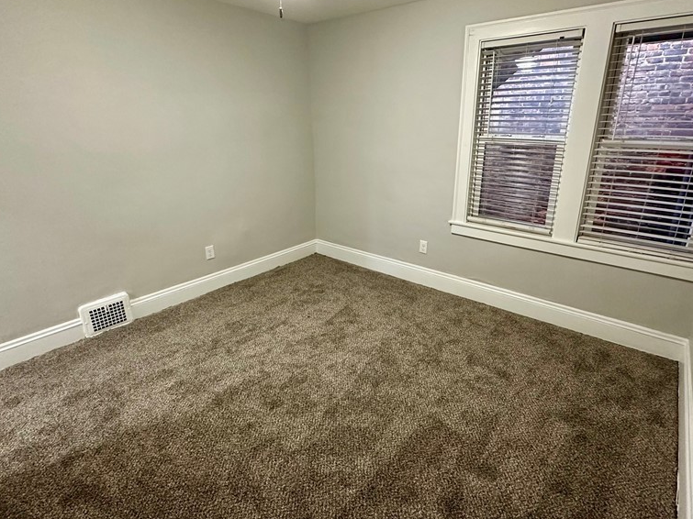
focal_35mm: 19
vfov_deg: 68.5
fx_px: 380
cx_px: 363
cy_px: 236
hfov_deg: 84.6
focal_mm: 2.22
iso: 400
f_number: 2.2
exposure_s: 1/60
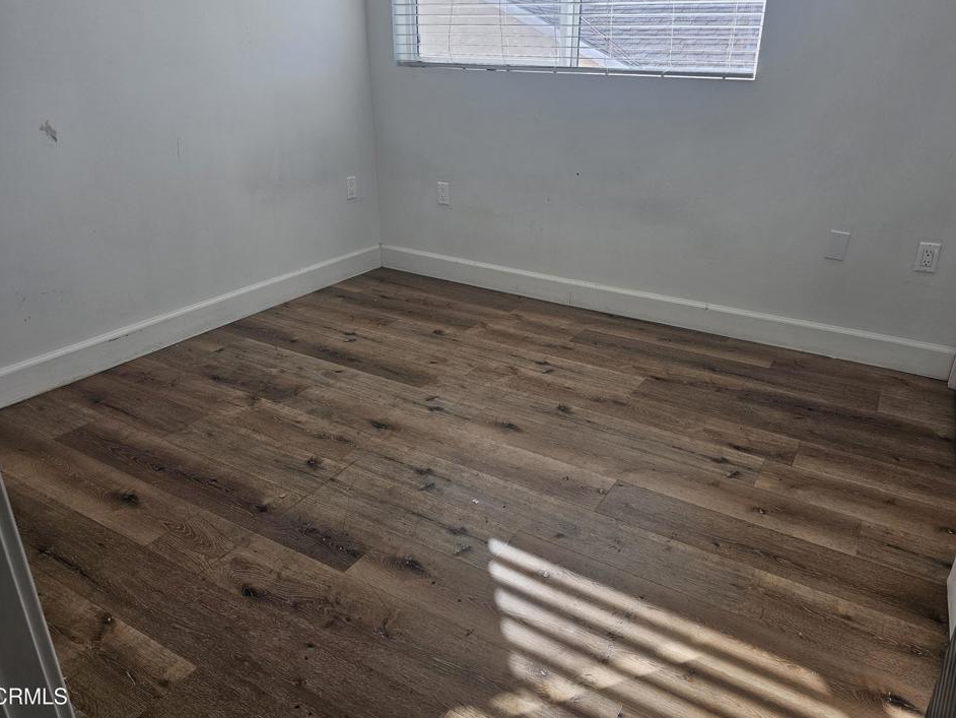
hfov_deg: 69.3
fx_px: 691
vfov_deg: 54.9
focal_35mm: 25
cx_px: 509
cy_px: 342
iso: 50
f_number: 1.7
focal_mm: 6.3
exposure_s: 1/359
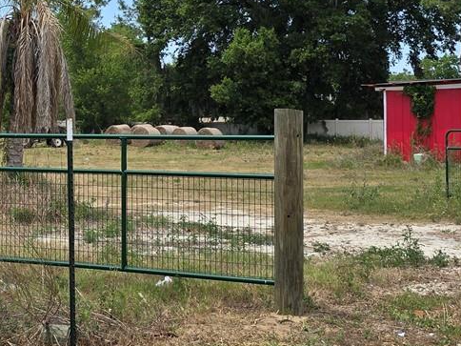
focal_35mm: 76
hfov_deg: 25.2
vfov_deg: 19.3
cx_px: 90
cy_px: 116
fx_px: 1012
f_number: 1.7
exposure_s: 1/641
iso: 12
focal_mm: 6.3
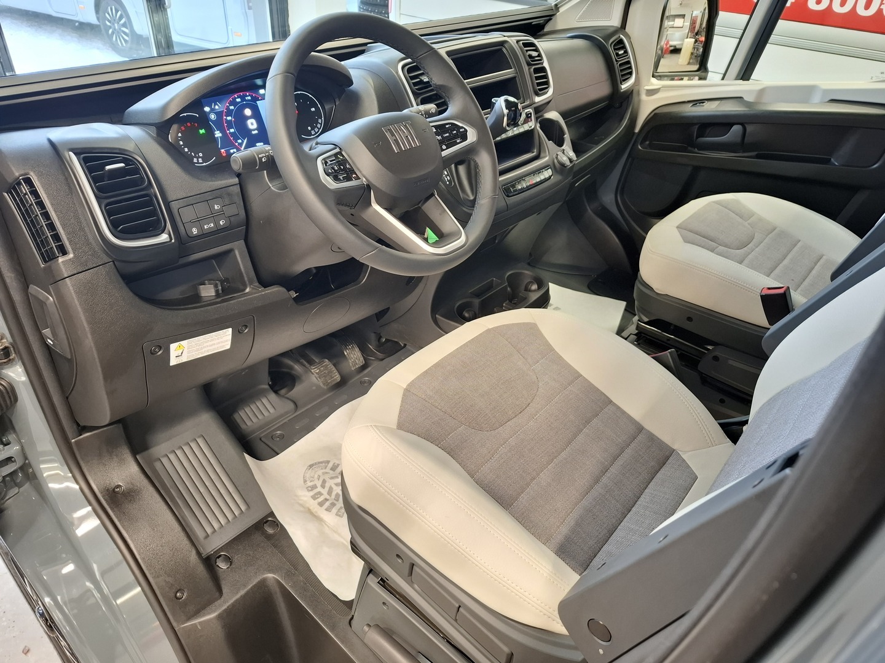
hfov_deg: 73.9
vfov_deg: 58.9
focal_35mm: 23
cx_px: 442
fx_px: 588
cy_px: 332
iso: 500
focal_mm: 5.54
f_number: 1.8
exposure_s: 1/25
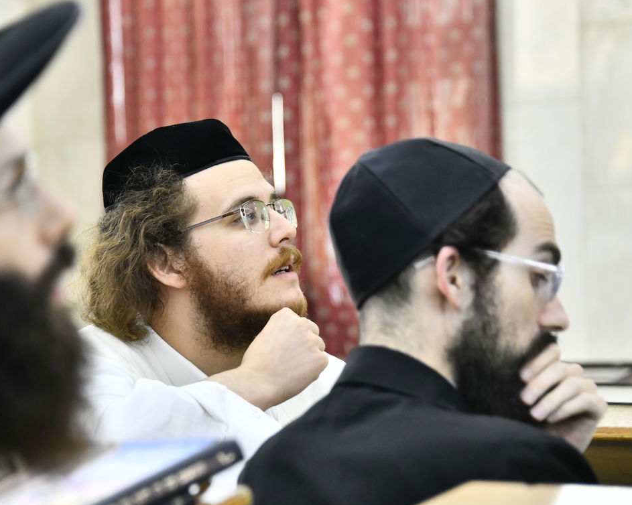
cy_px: 246
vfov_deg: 6.9
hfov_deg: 8.7
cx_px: 241
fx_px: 4170
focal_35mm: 223
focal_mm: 160
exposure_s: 1/125
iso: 1600
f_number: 5.6
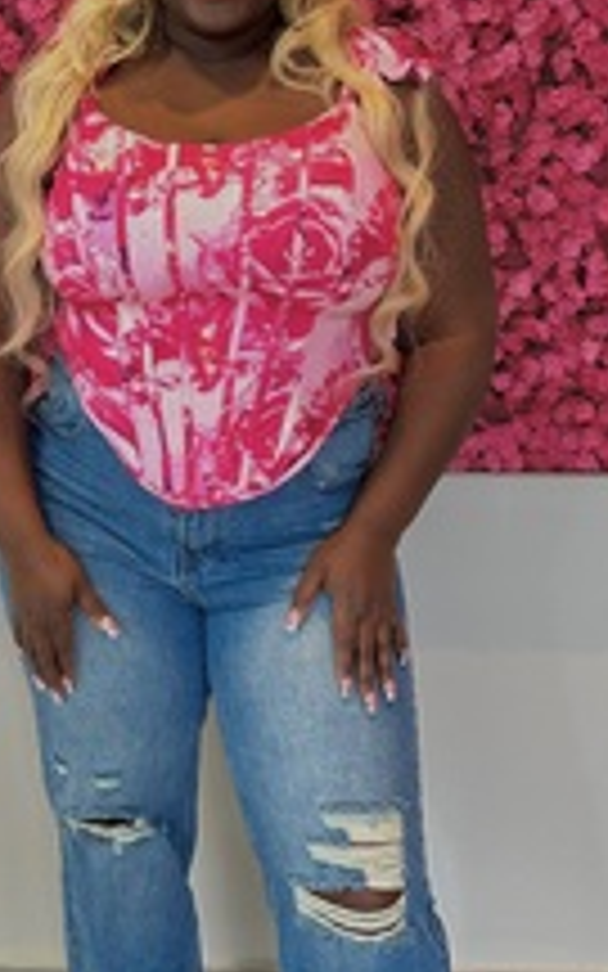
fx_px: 1564
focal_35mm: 59
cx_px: 187
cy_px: 432
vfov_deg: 34.5
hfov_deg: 21.9
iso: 160
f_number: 1.78
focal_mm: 6.86
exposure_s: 1/120
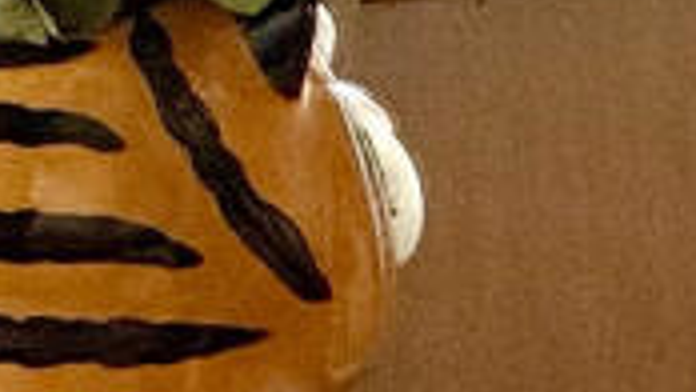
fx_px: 9138
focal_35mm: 495
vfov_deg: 2.4
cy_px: -948
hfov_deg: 4.4
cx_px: 172
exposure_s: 1/99
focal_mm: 9
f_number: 2.8
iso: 125
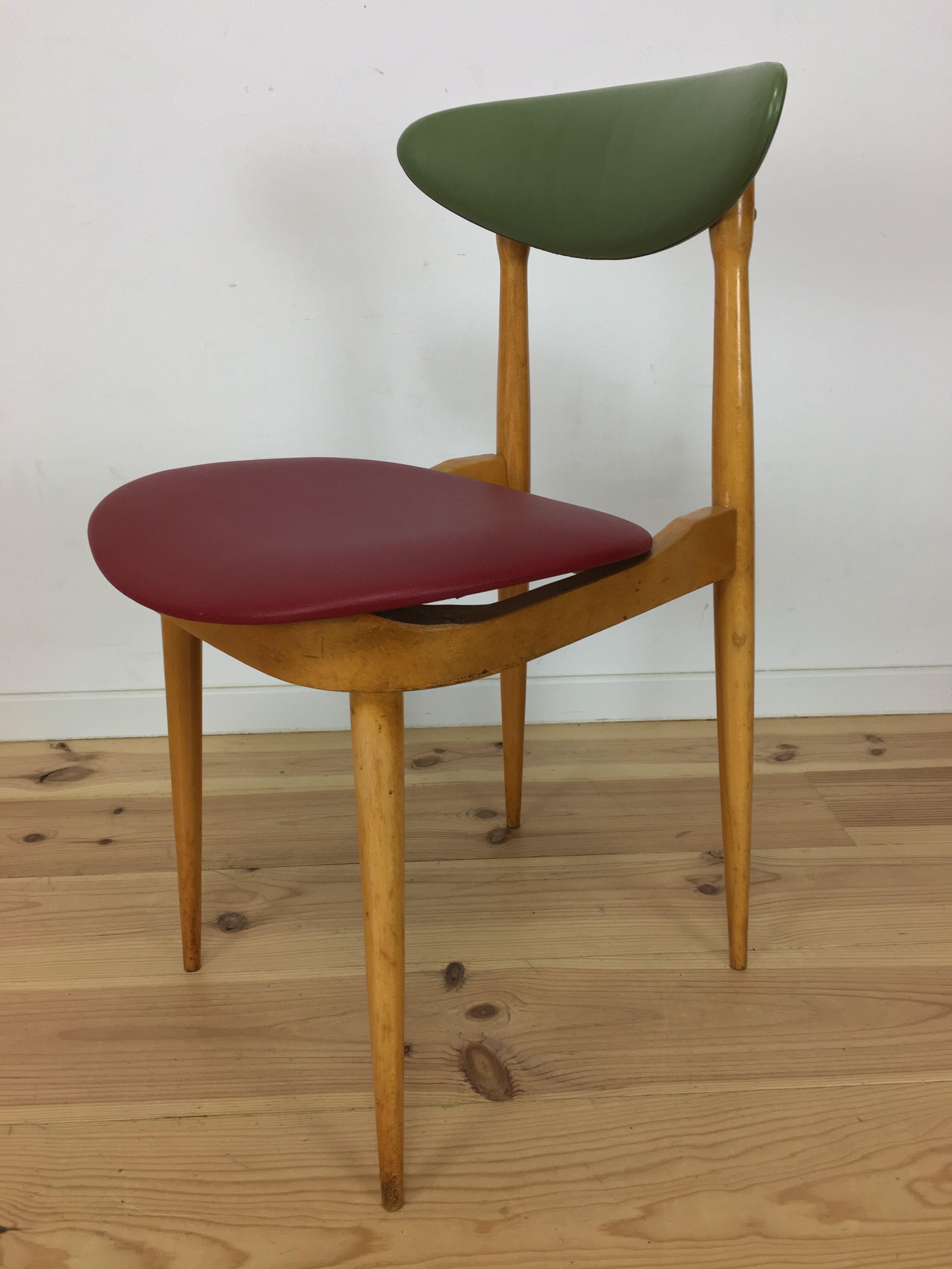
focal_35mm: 29
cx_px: 476
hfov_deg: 48.2
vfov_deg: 61.7
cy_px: 634
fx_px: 1063
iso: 40
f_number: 2.2
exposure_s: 1/33
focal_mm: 4.15
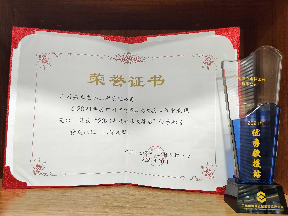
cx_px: 144
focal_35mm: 27
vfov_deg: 51.4
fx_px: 225
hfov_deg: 65.3
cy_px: 108
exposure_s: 1/50
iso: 800
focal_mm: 4.75
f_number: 1.65
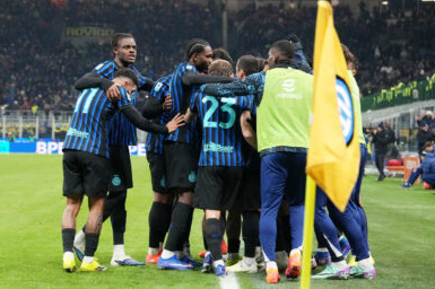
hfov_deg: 28.5
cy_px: 143
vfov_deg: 19.2
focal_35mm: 71
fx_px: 857
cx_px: 218
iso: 3200
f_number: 3.2
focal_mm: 70
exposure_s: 1/1250
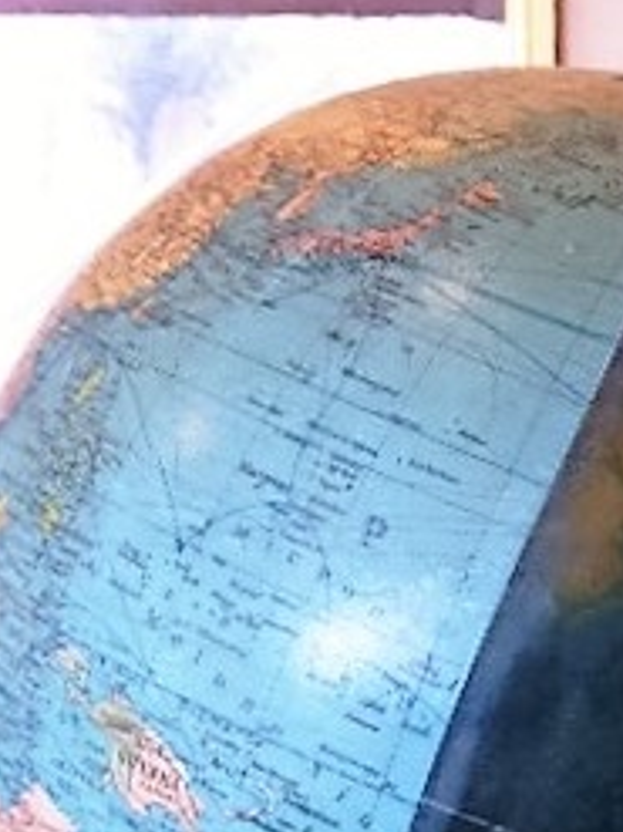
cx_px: 675
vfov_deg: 21.0
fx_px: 2090
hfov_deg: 16.5
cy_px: 995
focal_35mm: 87
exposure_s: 1/20
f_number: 2.8
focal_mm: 3.85
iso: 80
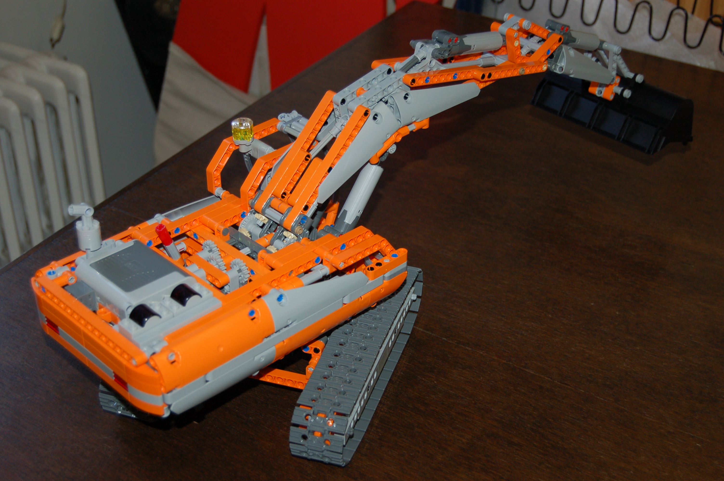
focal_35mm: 57
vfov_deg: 23.7
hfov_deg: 35.1
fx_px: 1145
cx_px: 362
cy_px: 240
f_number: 4.8
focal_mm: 38
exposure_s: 1/60
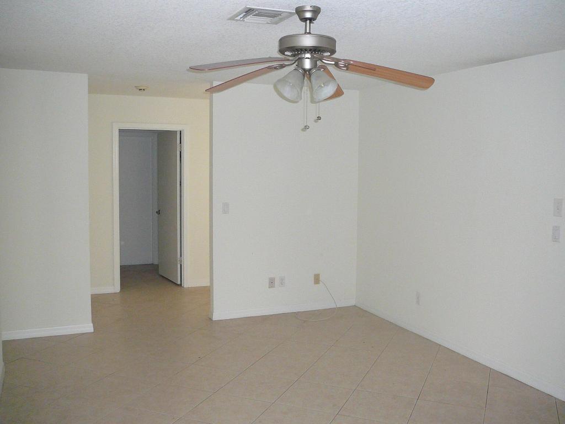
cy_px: 212
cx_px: 282
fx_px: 571
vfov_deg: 40.7
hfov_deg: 52.6
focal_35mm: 35
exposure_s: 1/30
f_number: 2.8
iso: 250
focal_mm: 5.2
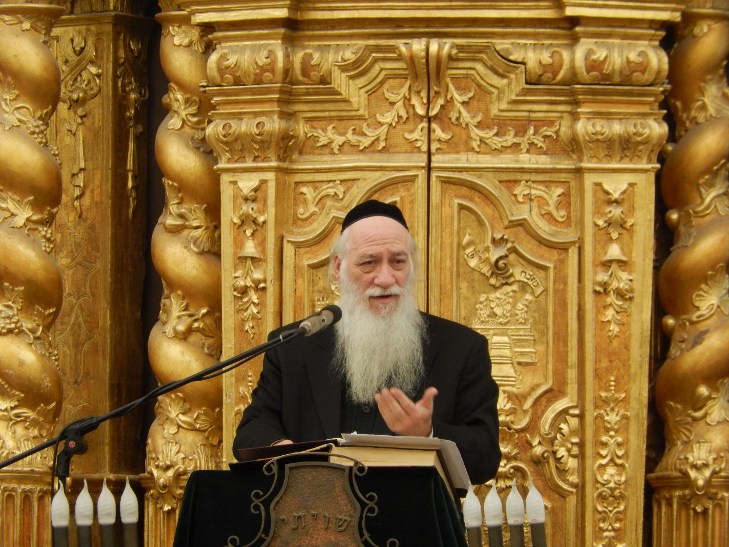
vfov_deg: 3.9
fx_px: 8066
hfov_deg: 5.2
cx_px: 364
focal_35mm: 383
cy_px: 274
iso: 400
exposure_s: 1/40
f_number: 6.2
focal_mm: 68.7
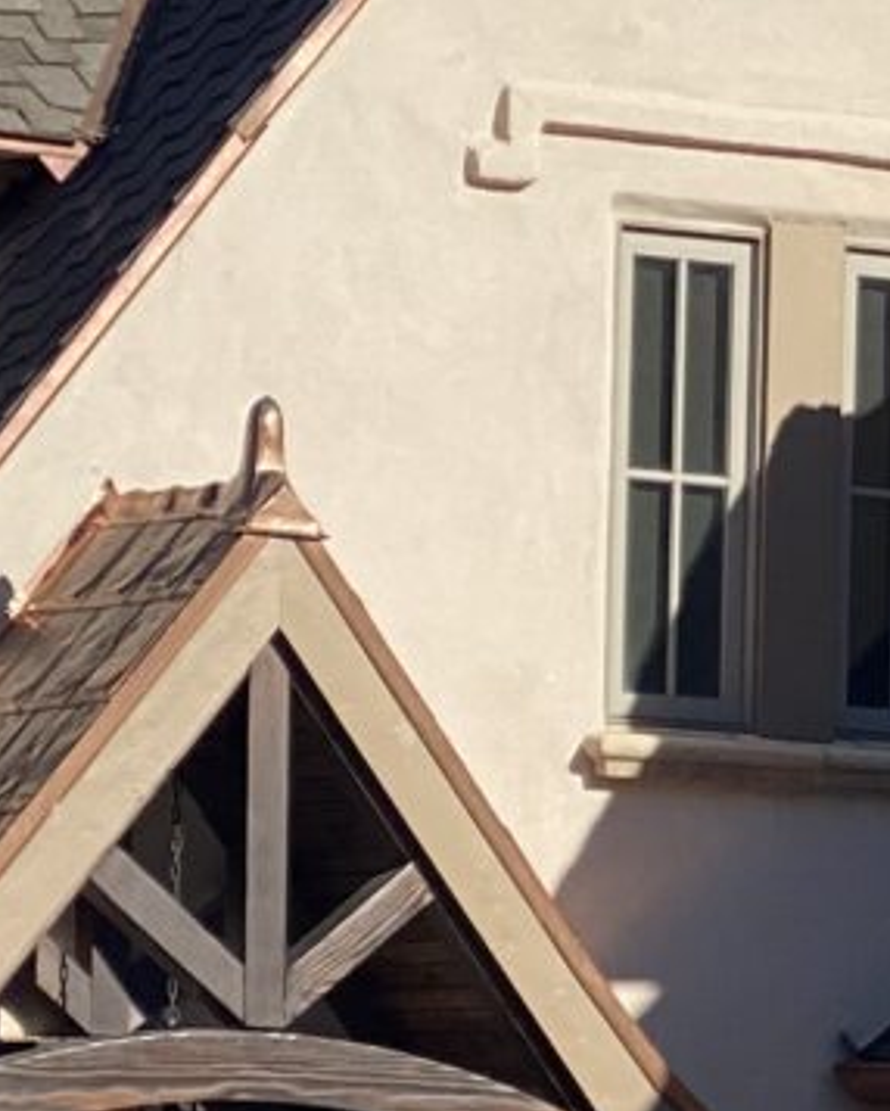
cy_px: 1092
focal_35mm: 291
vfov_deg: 6.6
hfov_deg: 5.3
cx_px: 1217
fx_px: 9573
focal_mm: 6
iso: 20
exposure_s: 1/1332
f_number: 2
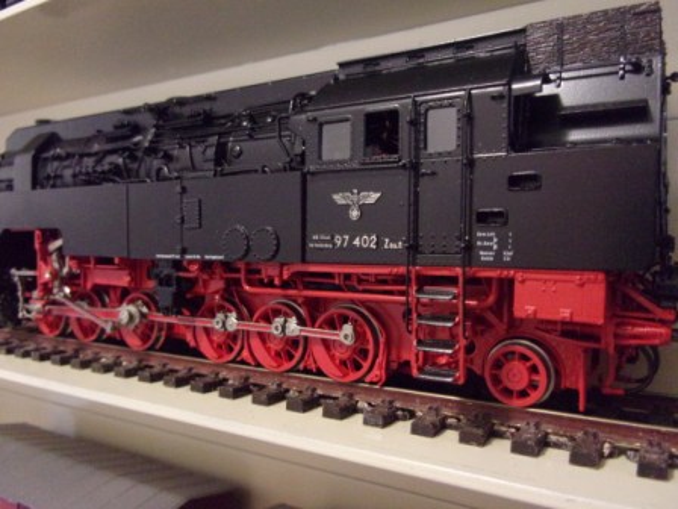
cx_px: 339
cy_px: 254
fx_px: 548
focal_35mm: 28
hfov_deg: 63.4
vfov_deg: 49.7
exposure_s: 1/11
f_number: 3.9
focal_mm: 5.1
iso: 800
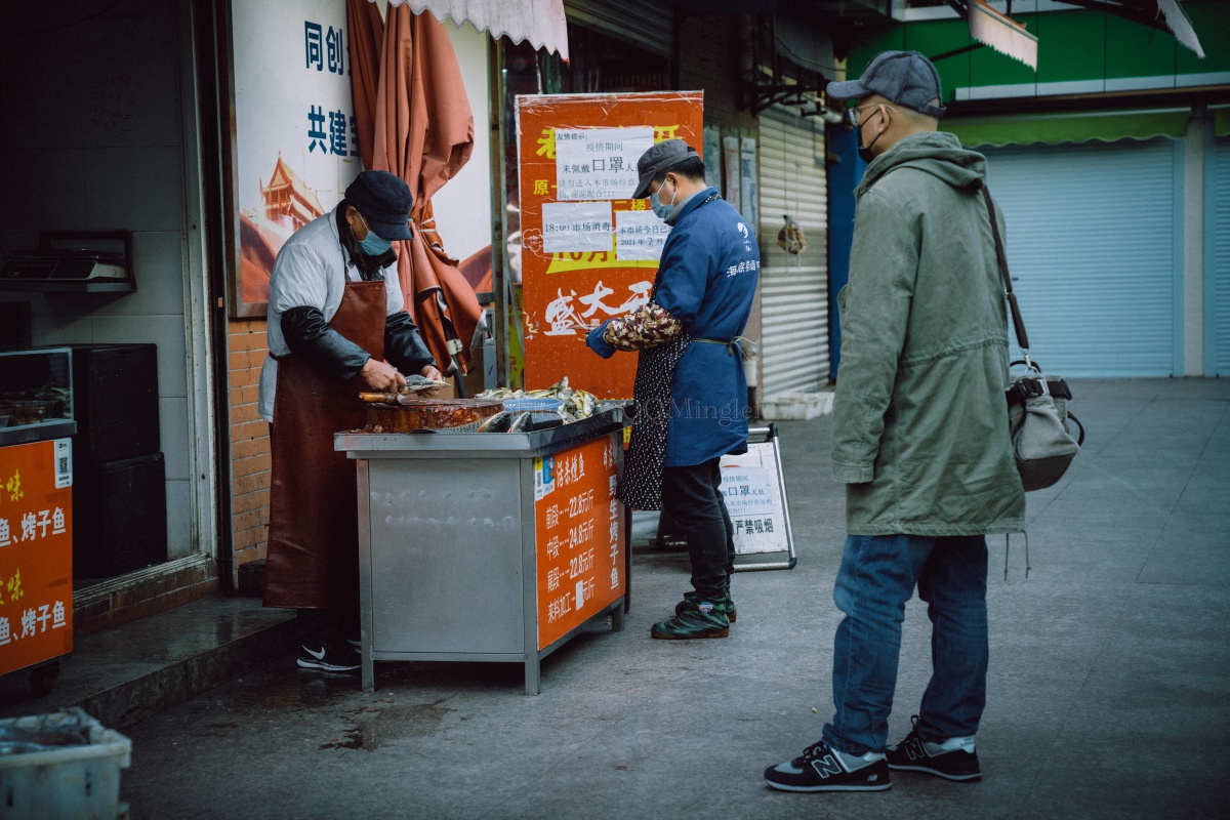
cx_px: 615
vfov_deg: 19.5
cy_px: 410
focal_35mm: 70
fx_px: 2391
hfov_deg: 28.8
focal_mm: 70
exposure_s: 1/500
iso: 2000
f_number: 4
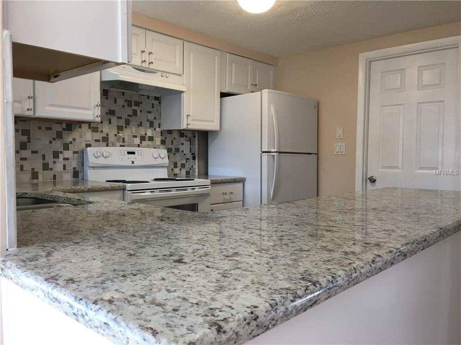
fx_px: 386
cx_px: 230
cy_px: 172
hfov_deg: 61.7
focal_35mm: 29
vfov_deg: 48.2
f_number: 2.2
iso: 25
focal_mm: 4.15
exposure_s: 1/30
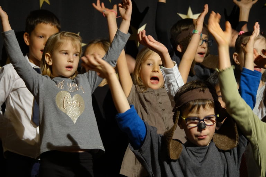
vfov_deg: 7.2
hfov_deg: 10.7
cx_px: 133
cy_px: 88
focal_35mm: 192
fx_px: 1419
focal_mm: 70.27
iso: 800
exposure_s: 1/50
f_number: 4
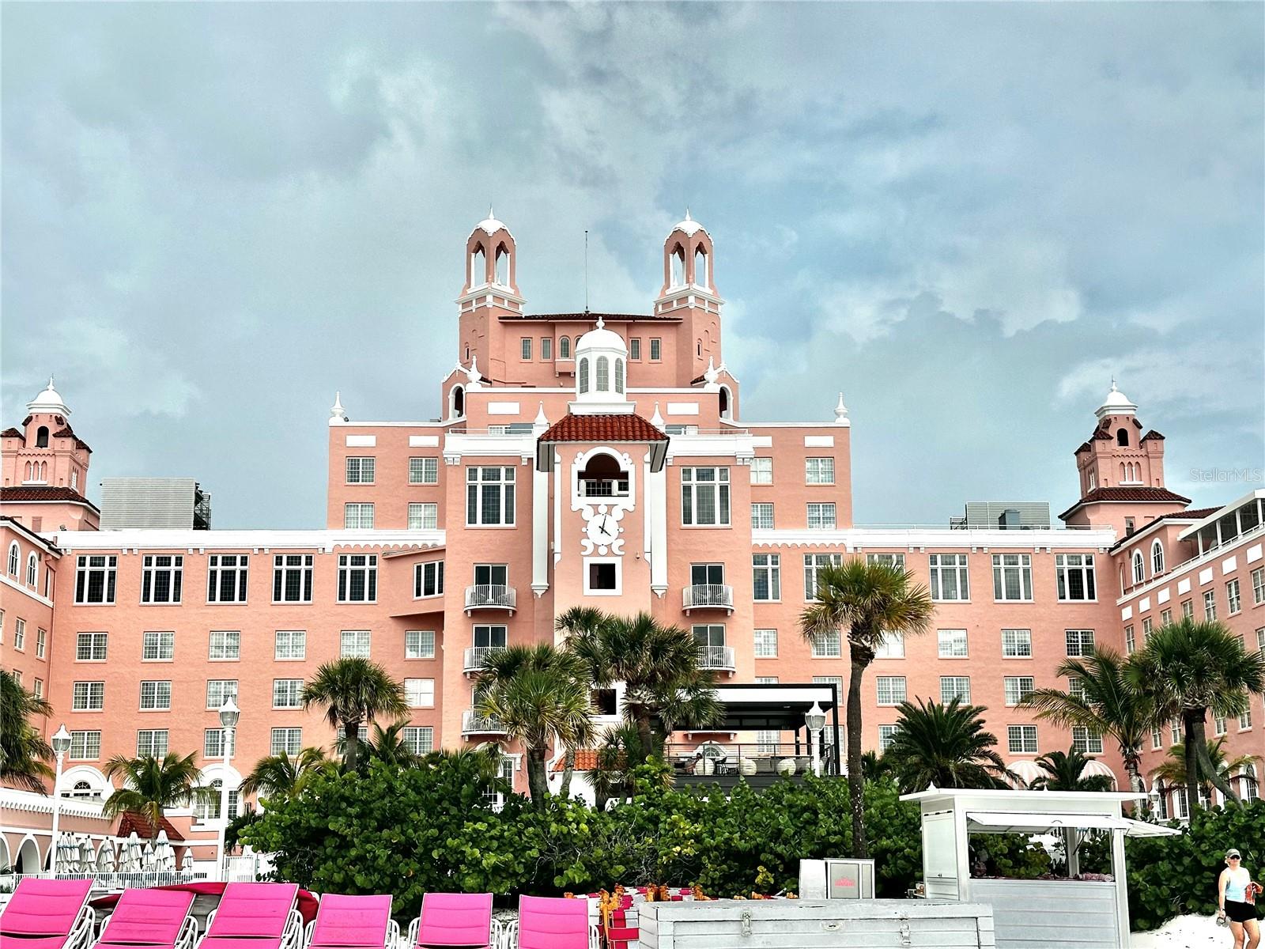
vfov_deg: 30.3
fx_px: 1754
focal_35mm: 48
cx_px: 632
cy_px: 474
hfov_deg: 39.7
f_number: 1.78
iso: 64
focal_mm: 6.86
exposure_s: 1/7092
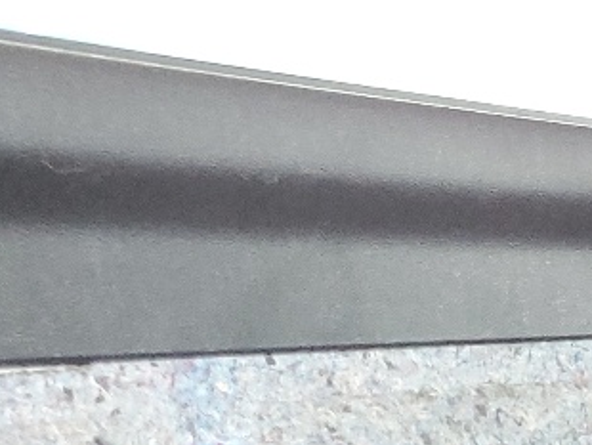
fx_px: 2293
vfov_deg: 9.9
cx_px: 1077
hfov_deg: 13.2
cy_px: 1039
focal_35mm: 134
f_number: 1.5
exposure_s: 1/60.2
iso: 144
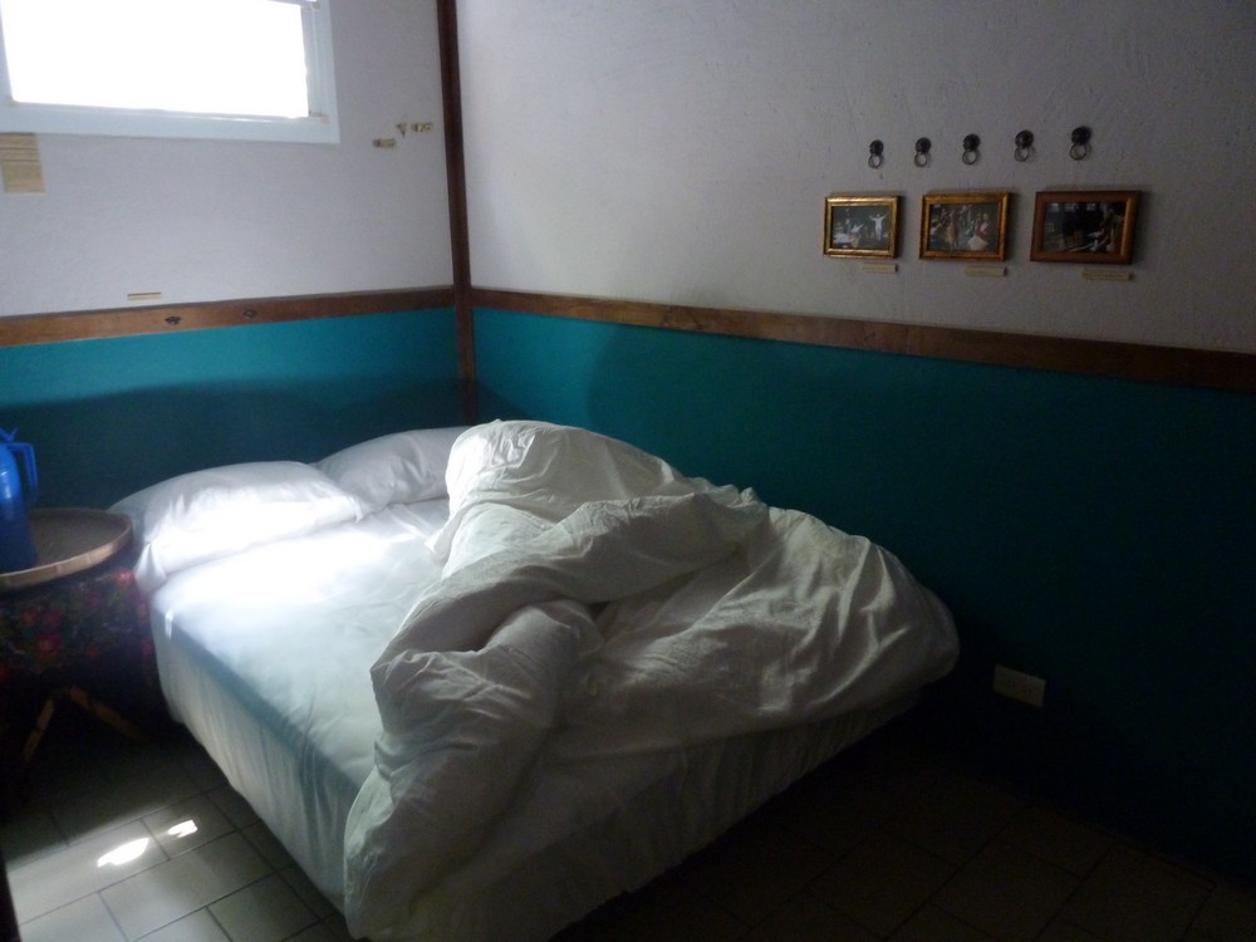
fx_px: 907
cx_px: 628
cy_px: 471
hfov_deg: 69.4
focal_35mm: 25
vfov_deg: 54.9
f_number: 3.3
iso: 400
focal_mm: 4.1
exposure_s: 1/6
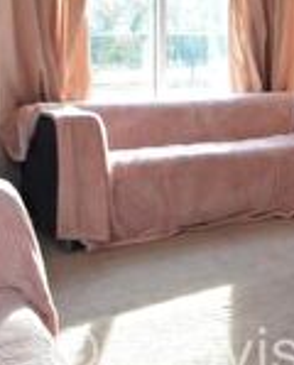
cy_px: 54
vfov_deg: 27.8
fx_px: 715
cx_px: 497
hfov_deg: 18.9
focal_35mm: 66
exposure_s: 1/90
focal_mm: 10
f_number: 4.8
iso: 400
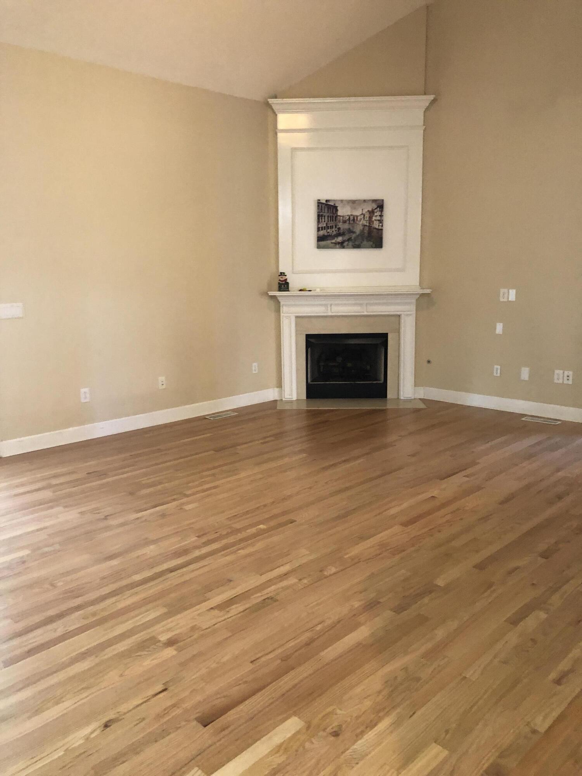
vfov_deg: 63.4
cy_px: 388
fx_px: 628
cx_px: 291
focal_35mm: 28
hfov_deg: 49.7
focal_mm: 3.99
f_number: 1.8
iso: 100
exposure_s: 1/15
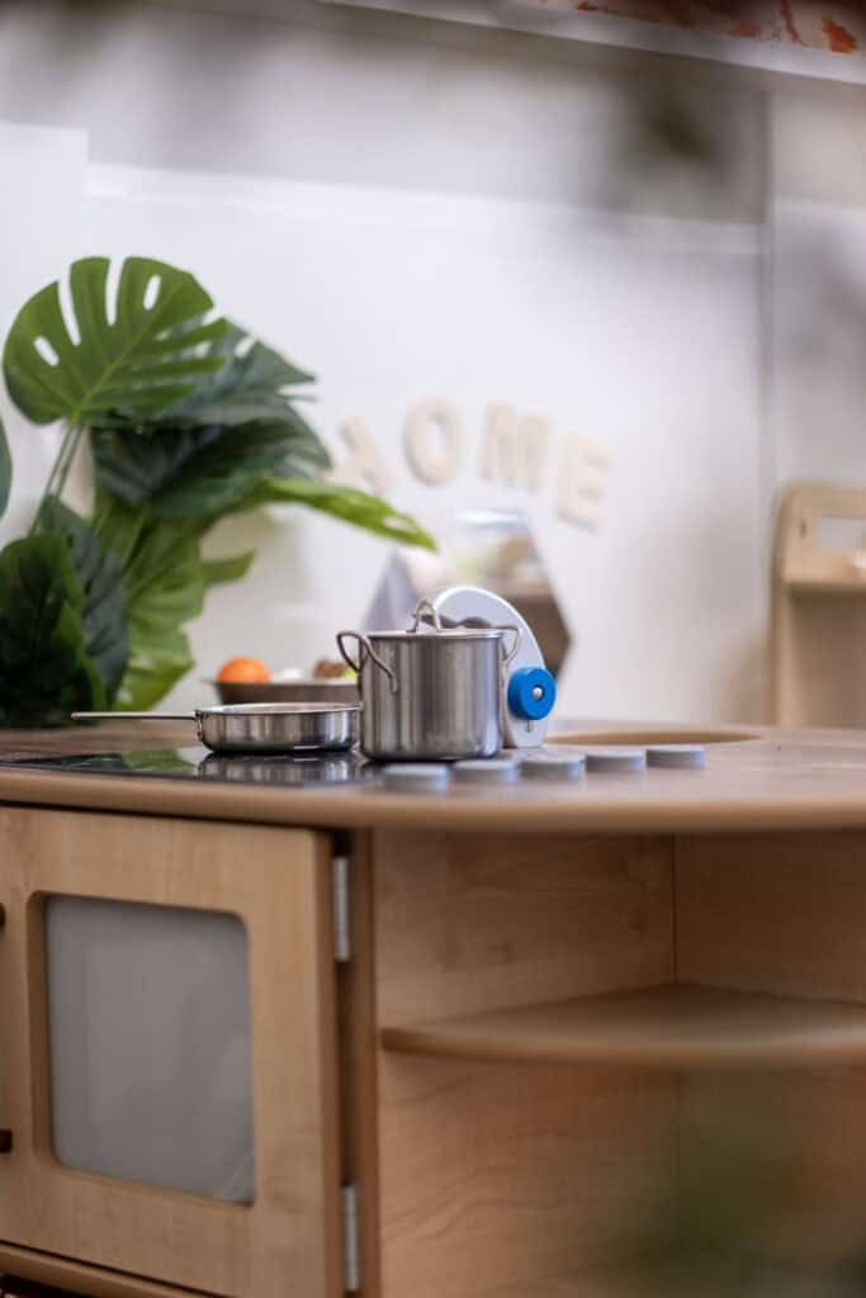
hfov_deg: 16.3
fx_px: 3030
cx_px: 433
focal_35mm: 84
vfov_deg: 24.2
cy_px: 649
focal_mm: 56
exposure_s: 1/100
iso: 250
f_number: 1.4
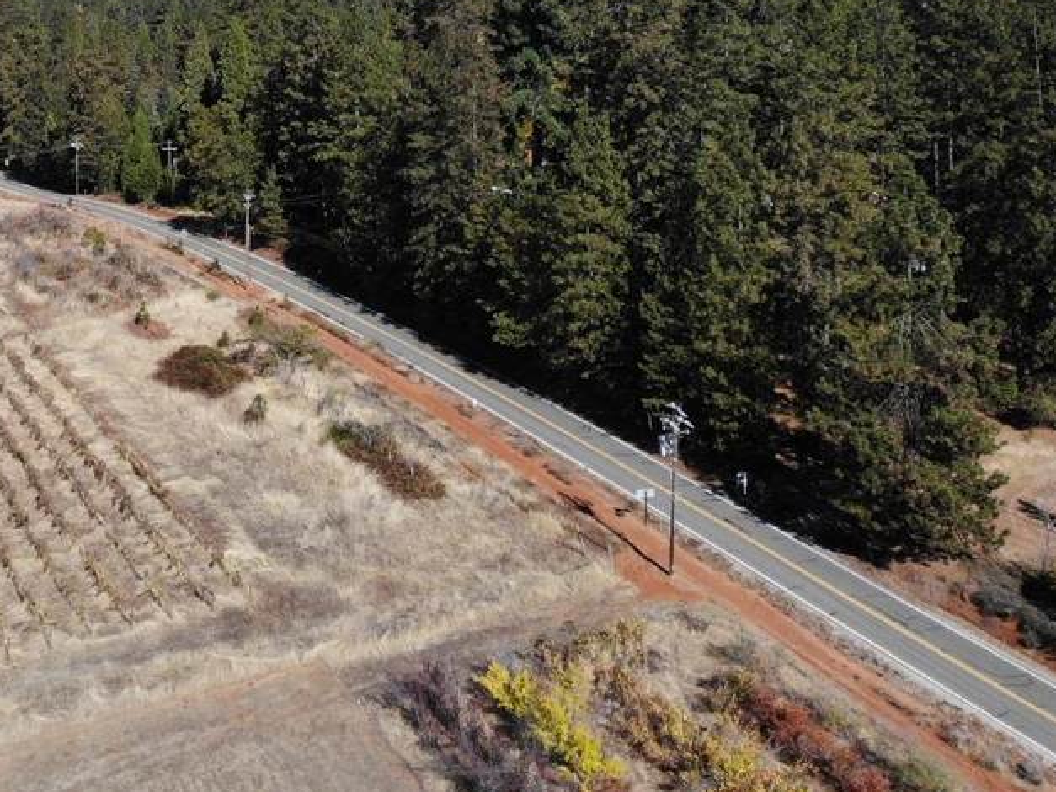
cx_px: 67
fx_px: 1495
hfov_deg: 36.1
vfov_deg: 28.0
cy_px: 6
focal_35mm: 49
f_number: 2.8
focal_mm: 4.5
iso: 100
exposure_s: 1/1035
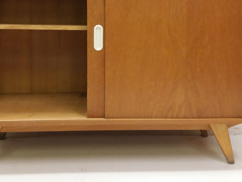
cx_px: 105
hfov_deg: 40.4
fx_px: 329
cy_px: 47
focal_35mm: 47
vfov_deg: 30.4
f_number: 1.9
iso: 160
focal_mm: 3.7
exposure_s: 1/25
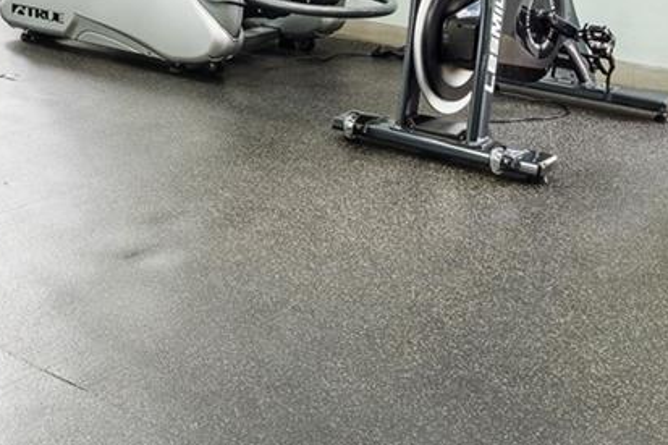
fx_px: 1150
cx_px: 2
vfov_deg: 19.3
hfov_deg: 30.2
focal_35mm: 62
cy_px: -210
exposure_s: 2
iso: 250
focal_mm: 16
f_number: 14
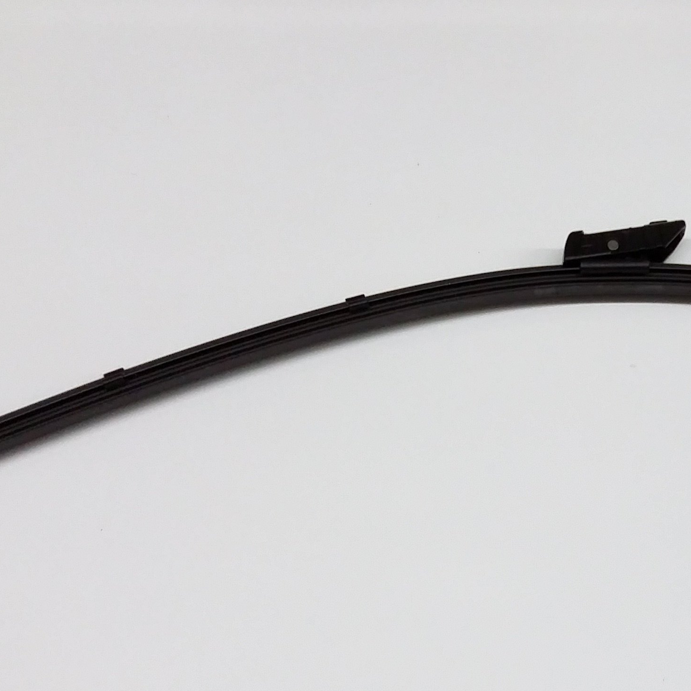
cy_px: 448
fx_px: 1423
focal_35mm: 63
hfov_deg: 26.5
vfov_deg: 27.2
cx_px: 601
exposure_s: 1/30
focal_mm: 3.4
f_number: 2.4
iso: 200
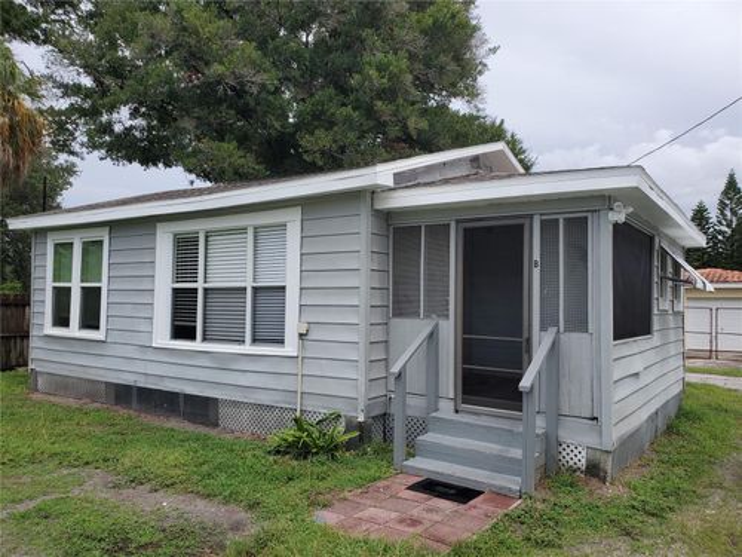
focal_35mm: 26
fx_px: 557
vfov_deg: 53.1
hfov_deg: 67.3
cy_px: 278
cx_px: 371
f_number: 2.4
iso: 50
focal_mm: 4.3
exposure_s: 1/1245
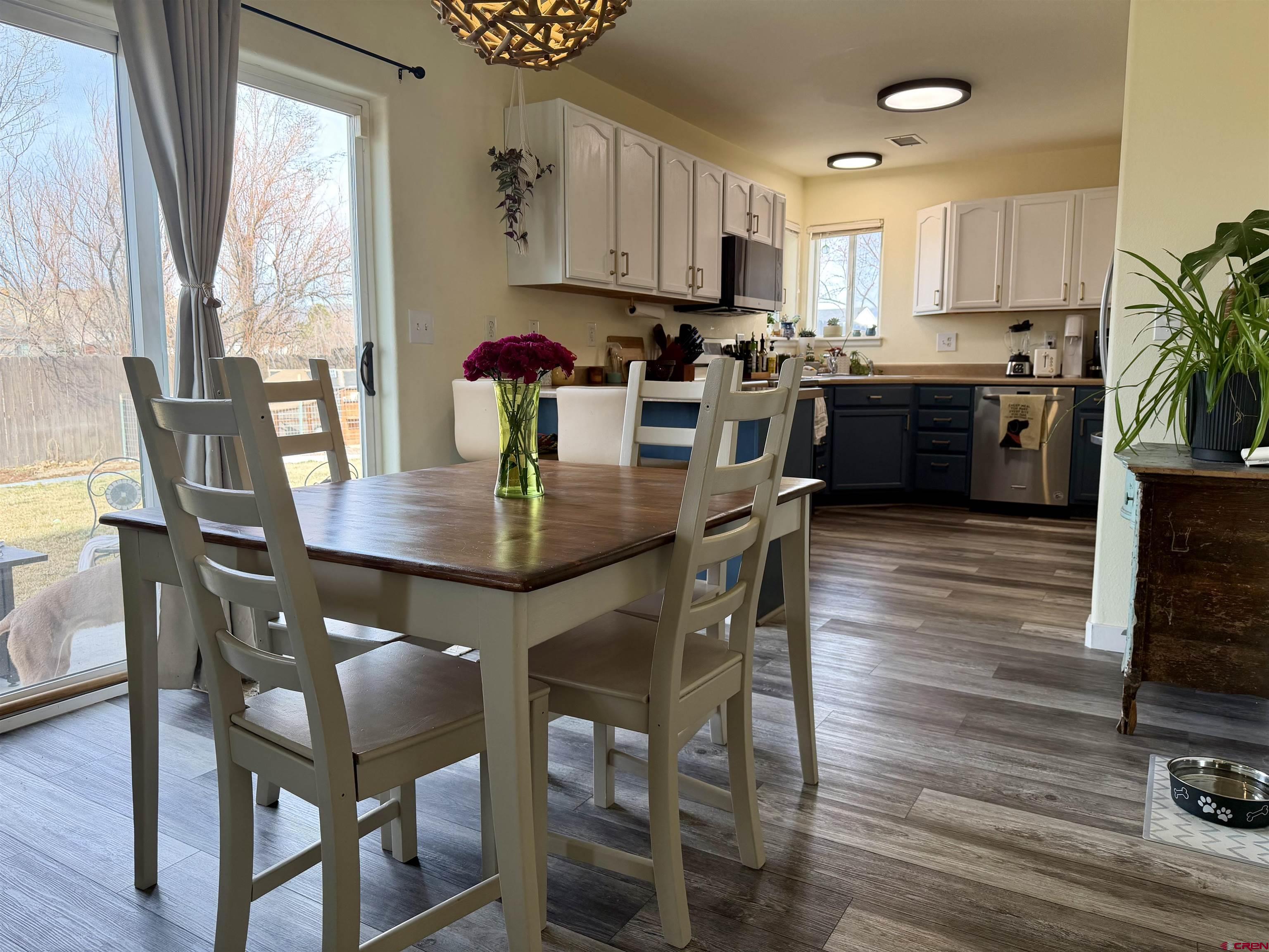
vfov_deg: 56.8
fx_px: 880
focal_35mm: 24
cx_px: 634
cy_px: 476
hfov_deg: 71.6
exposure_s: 1/189
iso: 100
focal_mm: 6.76
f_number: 1.78
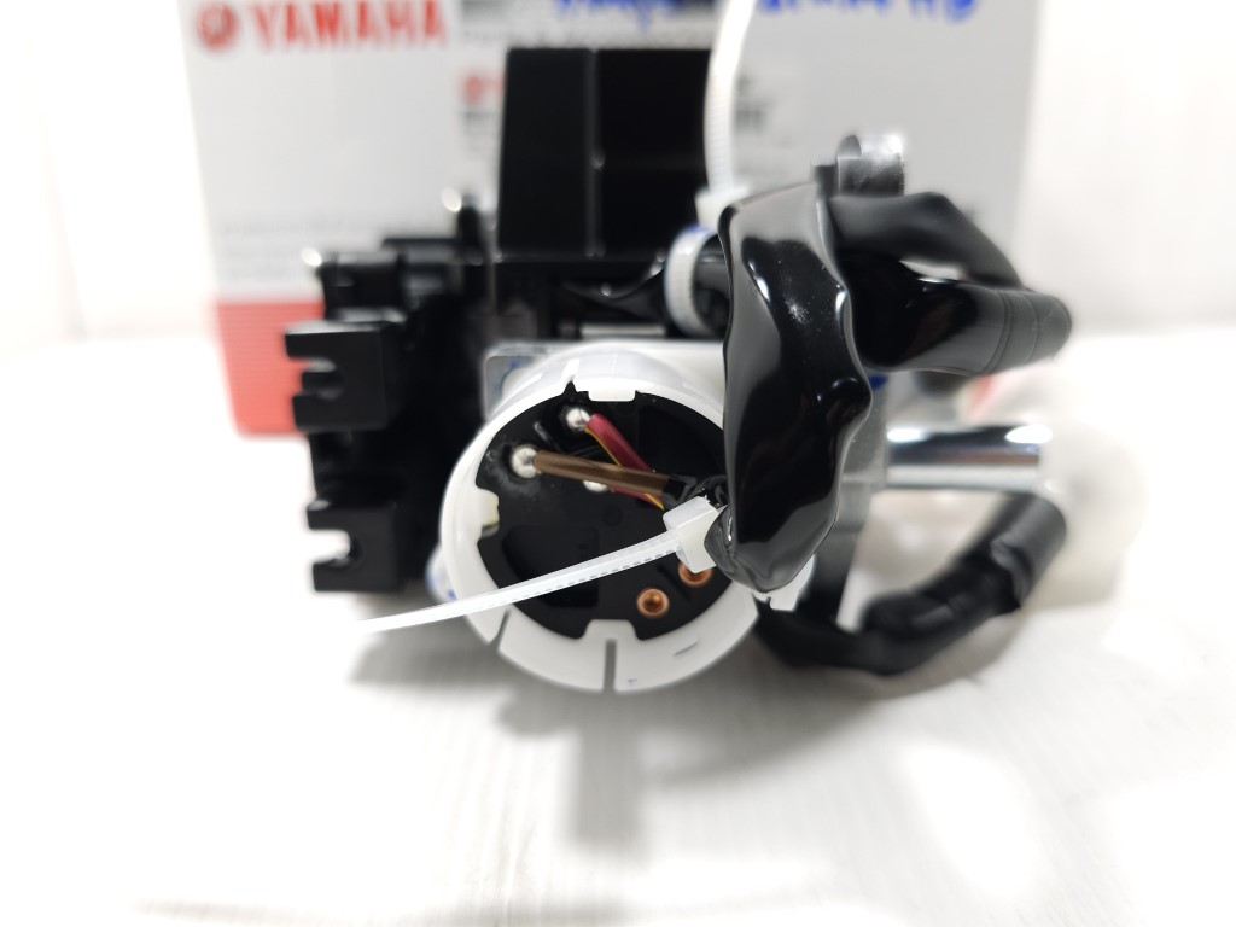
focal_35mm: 23
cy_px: 464
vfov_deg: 58.9
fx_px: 821
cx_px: 618
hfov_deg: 73.9
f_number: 1.7
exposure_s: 1/126
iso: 100
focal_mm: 6.3
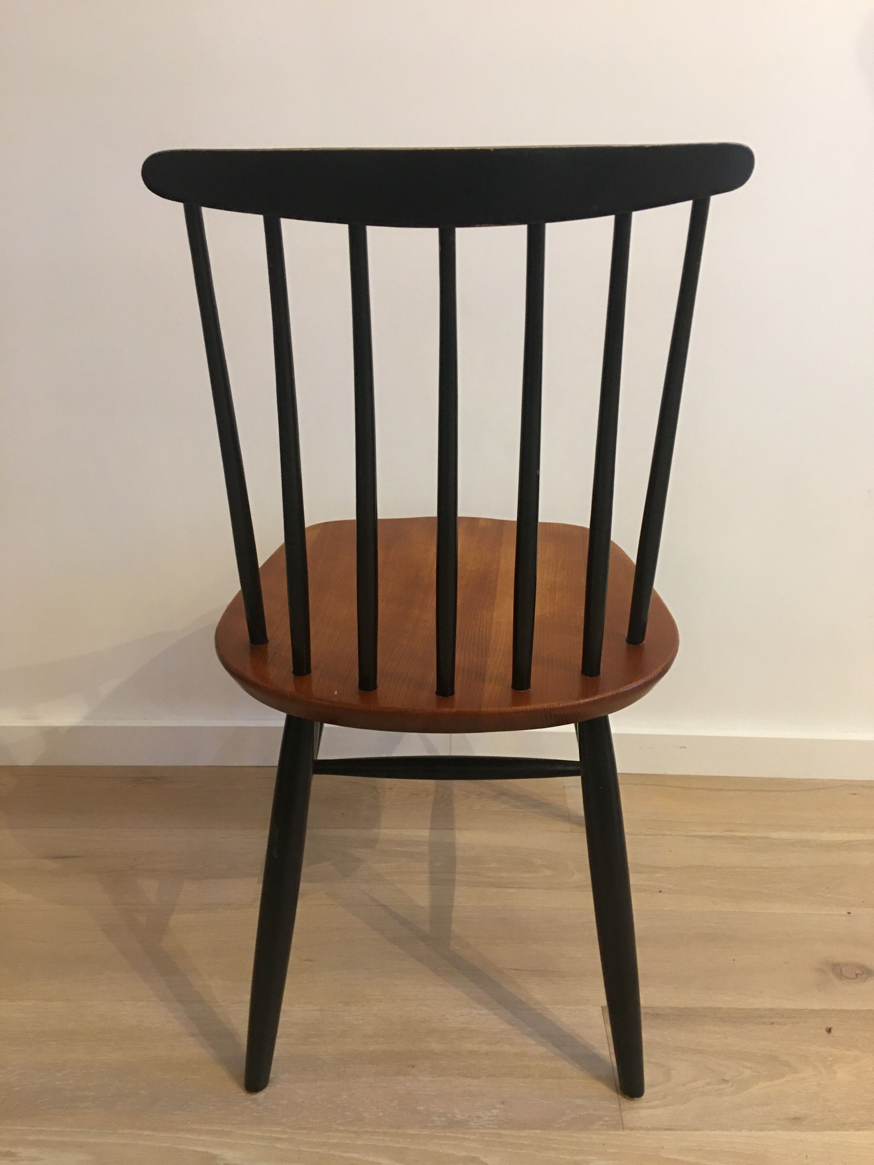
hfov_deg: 48.2
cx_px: 437
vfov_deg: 61.7
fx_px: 976
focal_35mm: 29
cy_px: 582
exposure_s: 1/10
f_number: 2.2
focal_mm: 4.15
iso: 100
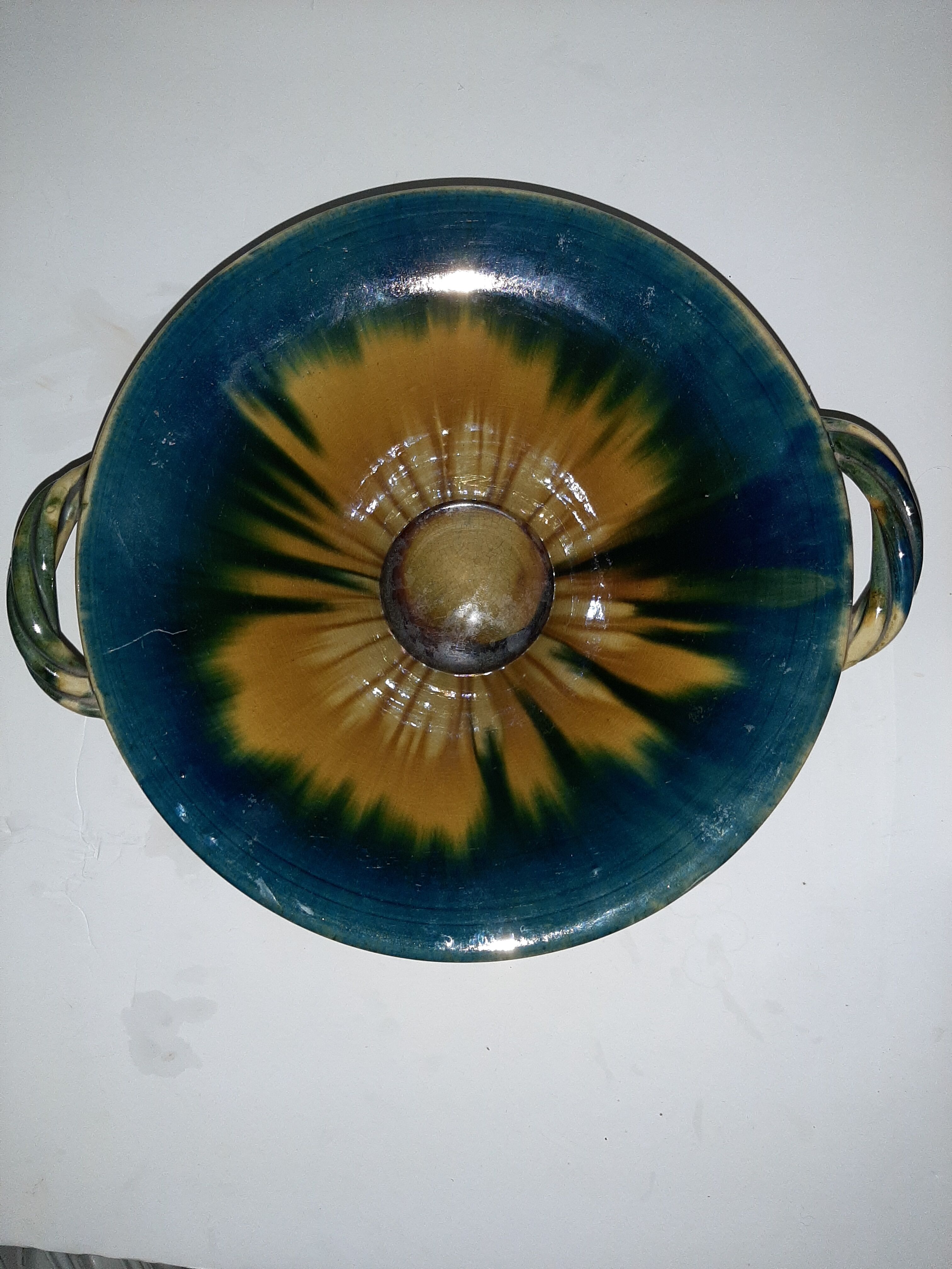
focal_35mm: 26
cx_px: 476
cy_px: 634
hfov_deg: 53.1
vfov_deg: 67.3
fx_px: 953
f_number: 1.7
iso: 1000
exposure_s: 1/17
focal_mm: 3.93
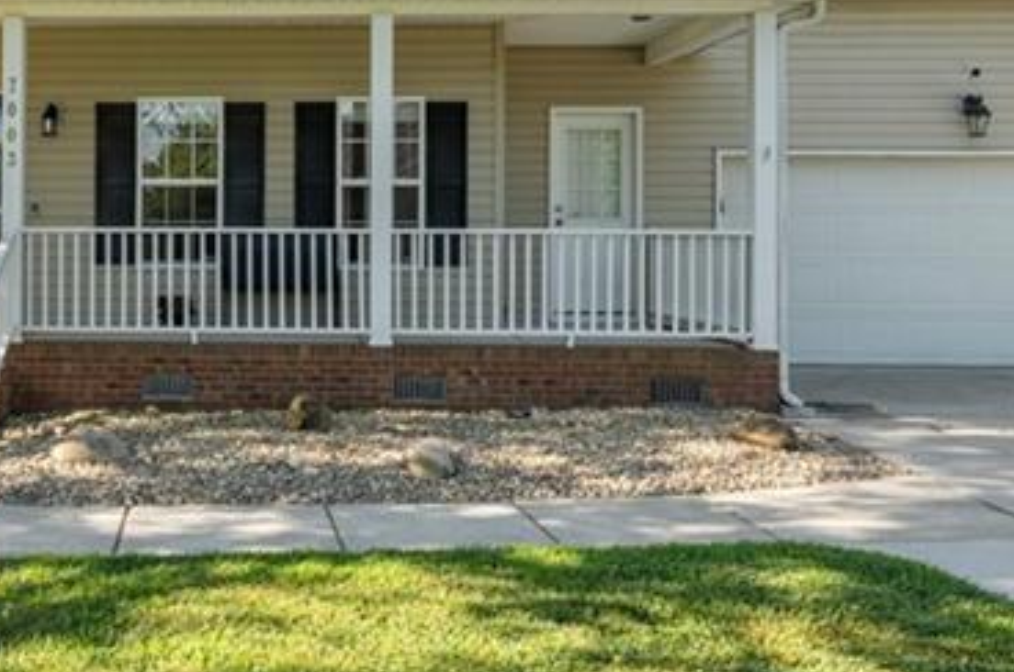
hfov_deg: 47.3
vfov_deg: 33.8
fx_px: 1097
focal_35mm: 39
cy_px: 224
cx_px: 226
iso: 400
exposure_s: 1/250
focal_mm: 14
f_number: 7.1
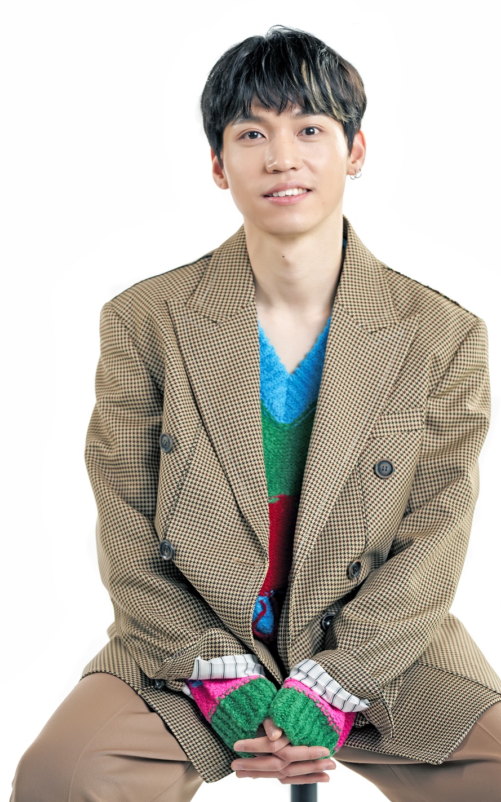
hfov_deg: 8.0
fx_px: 3582
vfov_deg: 12.8
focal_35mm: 164
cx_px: 288
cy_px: 415
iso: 100
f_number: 3.5
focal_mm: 143
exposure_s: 1/125
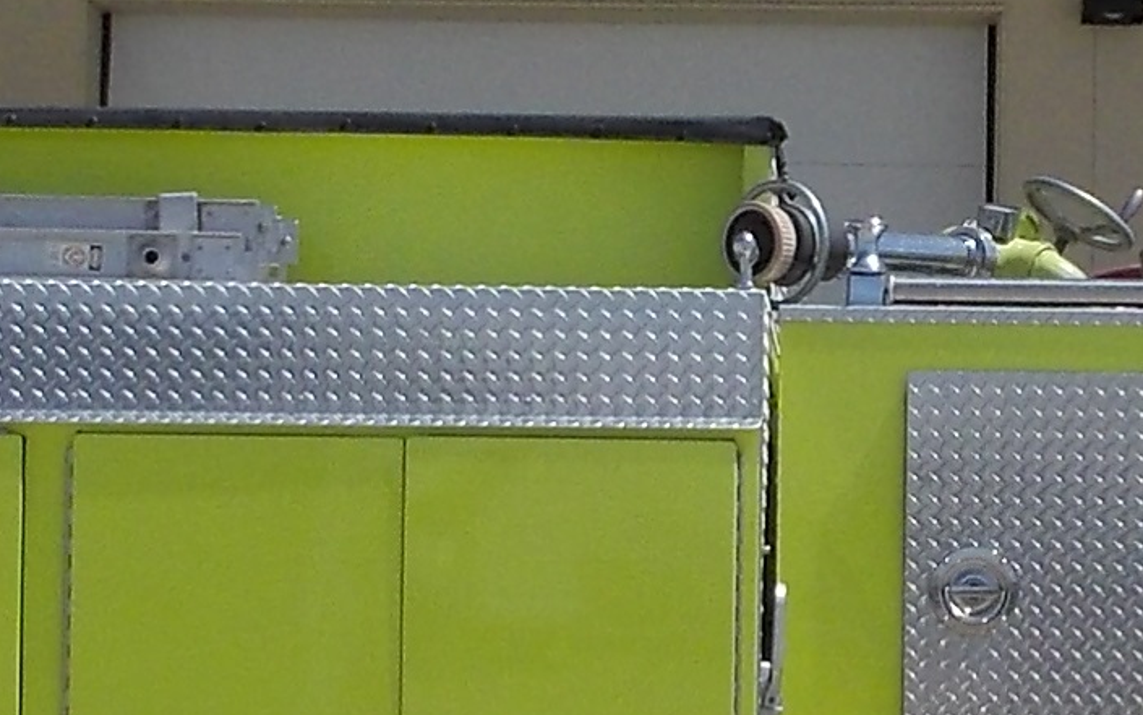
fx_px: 4954
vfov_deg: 8.2
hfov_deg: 13.1
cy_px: 517
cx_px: 974
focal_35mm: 159
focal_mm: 4.1
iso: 80
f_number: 3.3
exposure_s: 1/1000
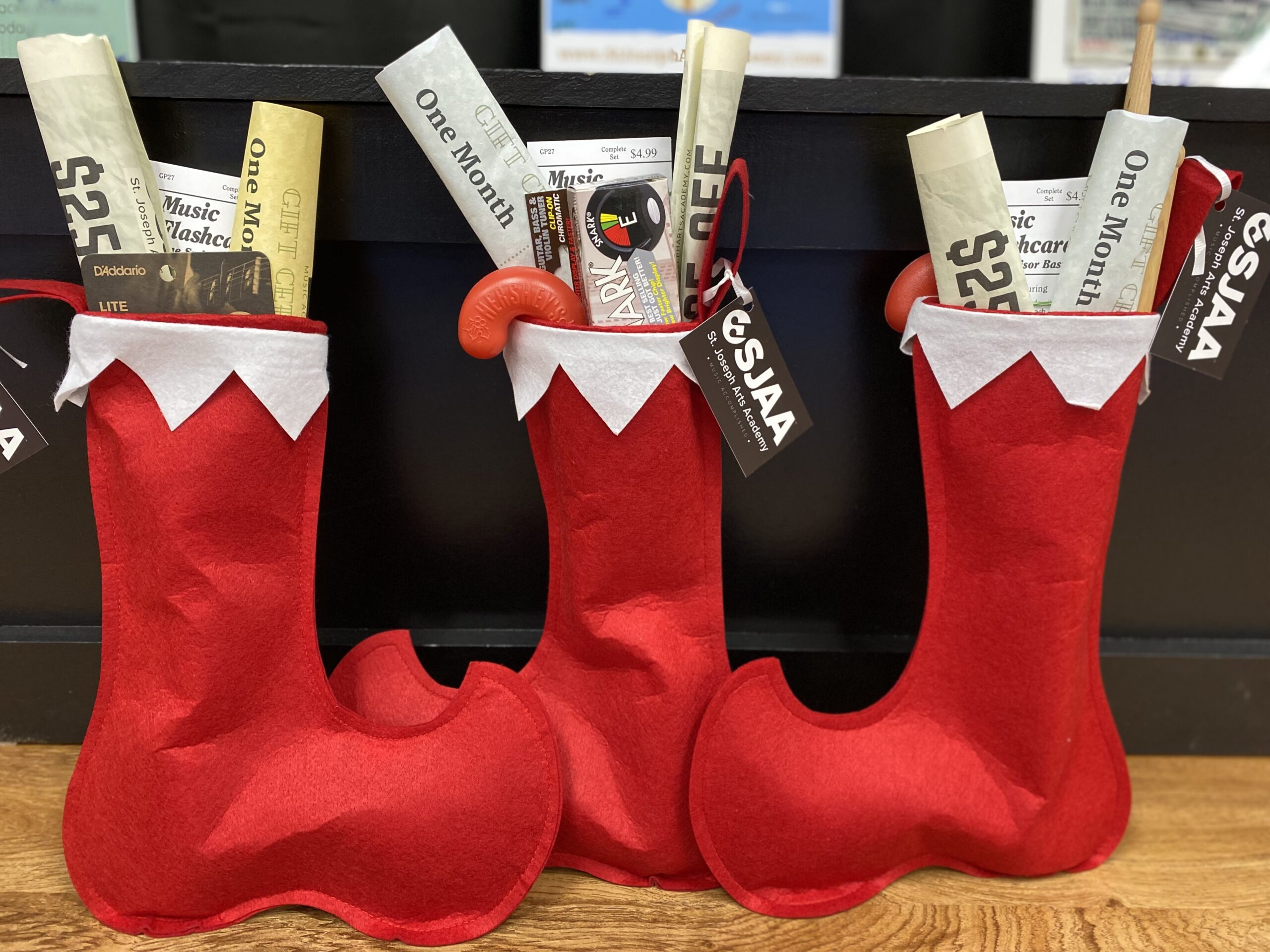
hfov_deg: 67.3
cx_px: 635
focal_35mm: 26
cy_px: 476
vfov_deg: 53.1
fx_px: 954
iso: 200
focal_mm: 4.25
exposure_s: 1/60
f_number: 1.8
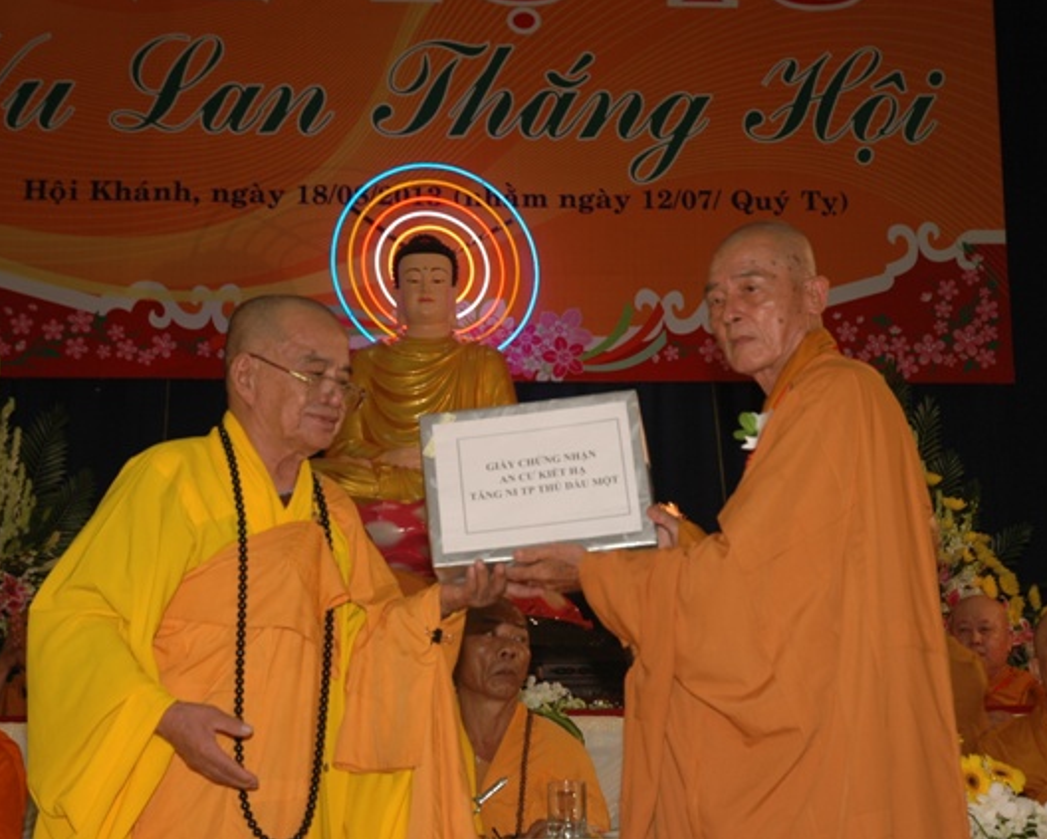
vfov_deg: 20.4
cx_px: 583
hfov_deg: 25.4
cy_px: 419
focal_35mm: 75
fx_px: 2325
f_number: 4.5
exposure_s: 1/60
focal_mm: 44
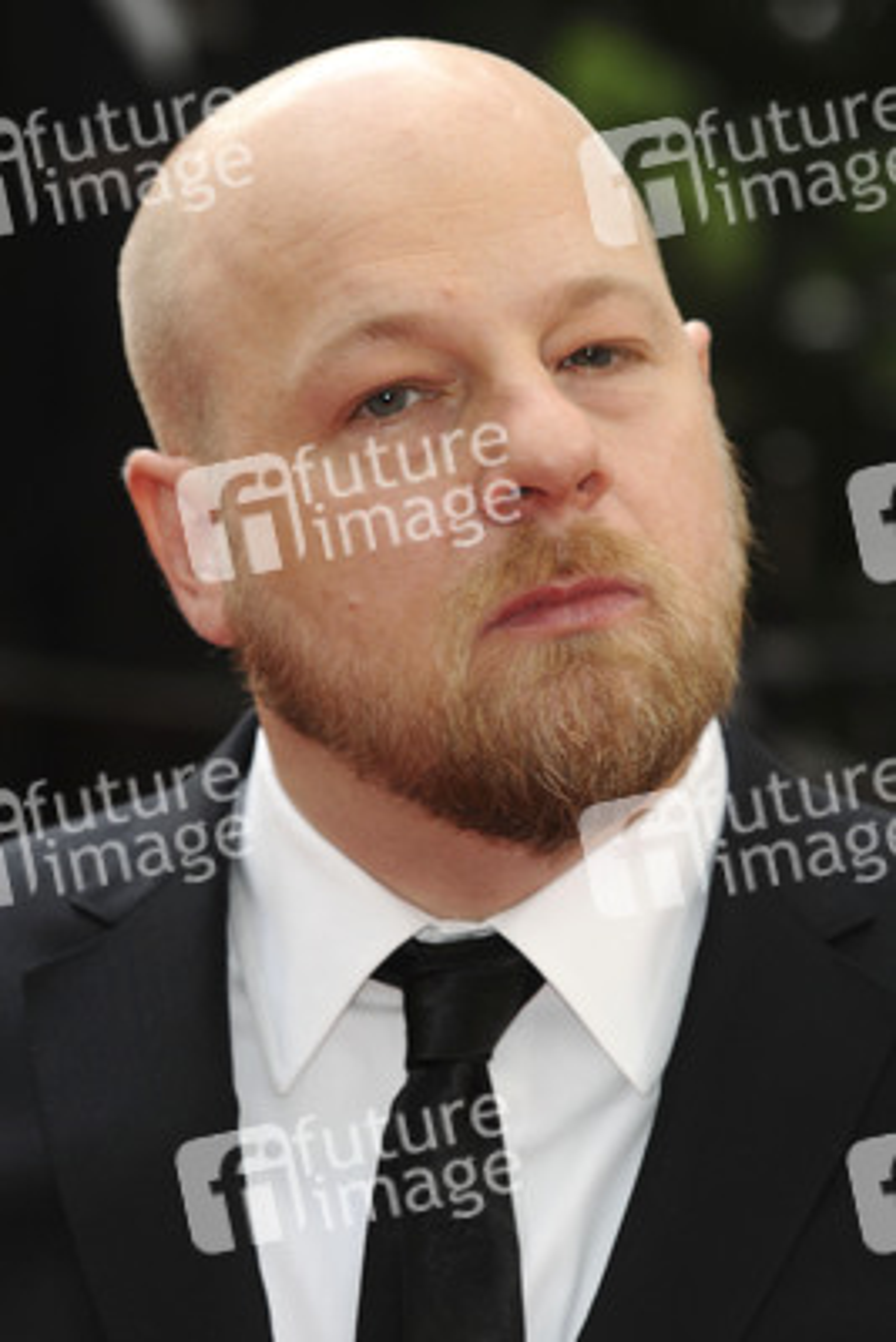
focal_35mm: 248
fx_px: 9231
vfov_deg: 8.3
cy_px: 671
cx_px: 448
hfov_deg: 5.6
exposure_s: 1/160
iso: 400
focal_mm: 165
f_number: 5.6
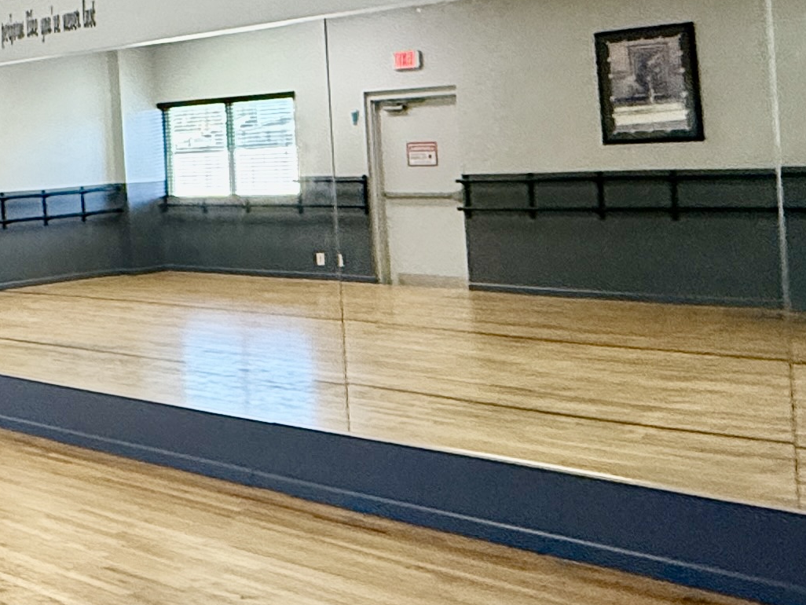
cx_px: -417
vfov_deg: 26.3
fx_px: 1281
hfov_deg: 25.6
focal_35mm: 55
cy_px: 164
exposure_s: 1/120
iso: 400
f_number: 2.2
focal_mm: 2.22
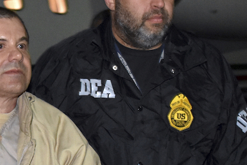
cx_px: 25
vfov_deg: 9.1
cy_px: 129
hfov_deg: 13.6
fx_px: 1029
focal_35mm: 150
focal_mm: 30
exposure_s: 1/60
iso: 3600
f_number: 4
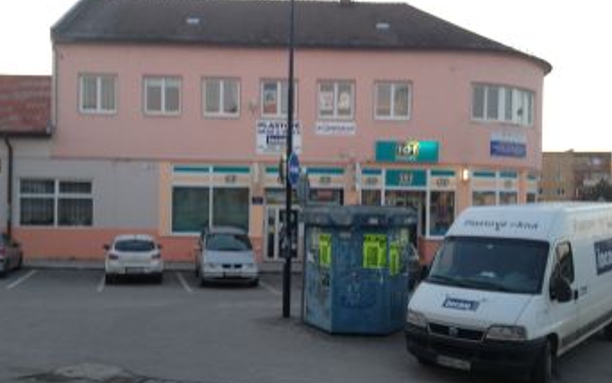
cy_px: 212
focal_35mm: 38
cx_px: 302
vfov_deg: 33.6
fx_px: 634
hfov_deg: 51.5
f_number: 2.4
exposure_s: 1/30
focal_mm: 4.28
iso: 50
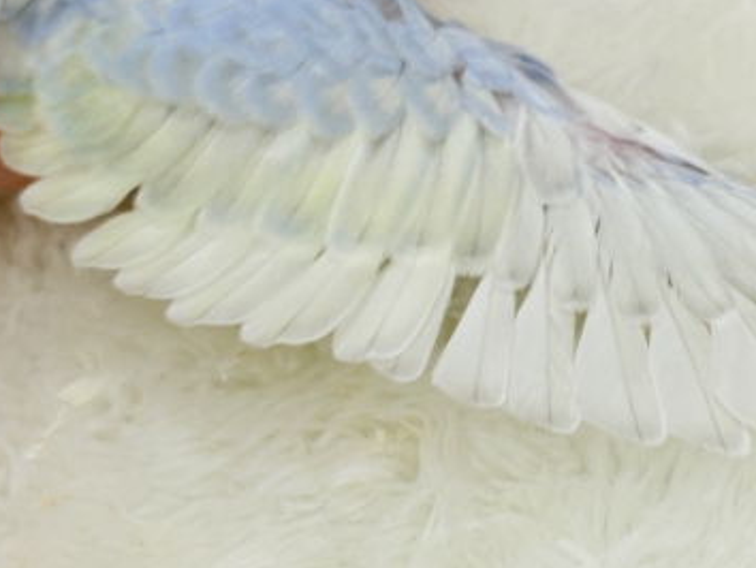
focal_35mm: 94
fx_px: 2054
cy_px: 301
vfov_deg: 15.7
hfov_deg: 20.5
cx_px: 656
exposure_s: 1/100
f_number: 1.6
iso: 64
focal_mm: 5.96
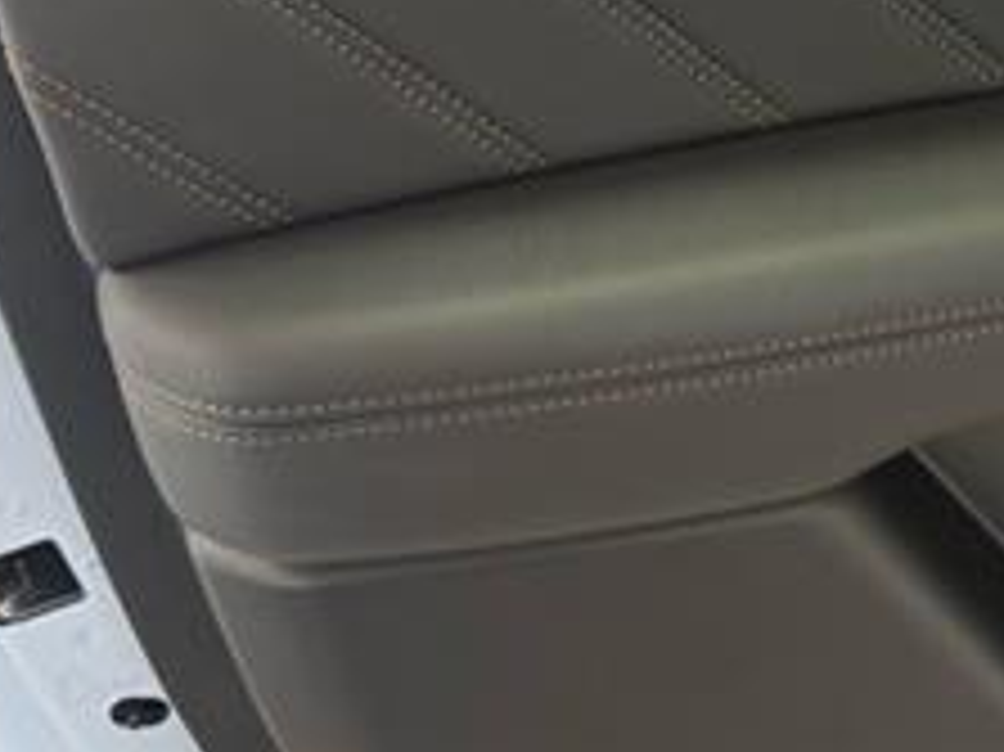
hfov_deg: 27.0
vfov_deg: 21.1
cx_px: 941
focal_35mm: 69
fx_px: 2000
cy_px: 189
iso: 1000
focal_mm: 6.76
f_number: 1.78
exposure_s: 1/40
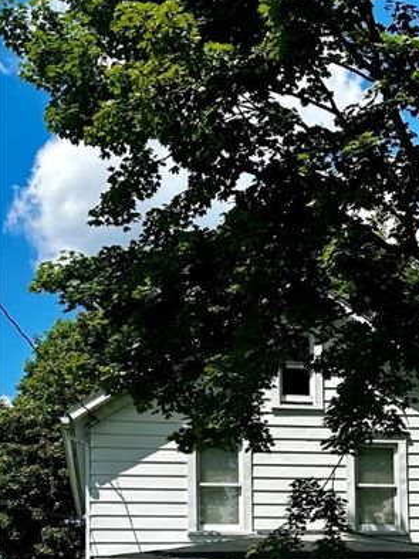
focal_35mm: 44
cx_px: 352
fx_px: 711
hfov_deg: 31.7
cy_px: 459
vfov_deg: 40.9
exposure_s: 1/3257
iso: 50
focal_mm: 5.7
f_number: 1.5
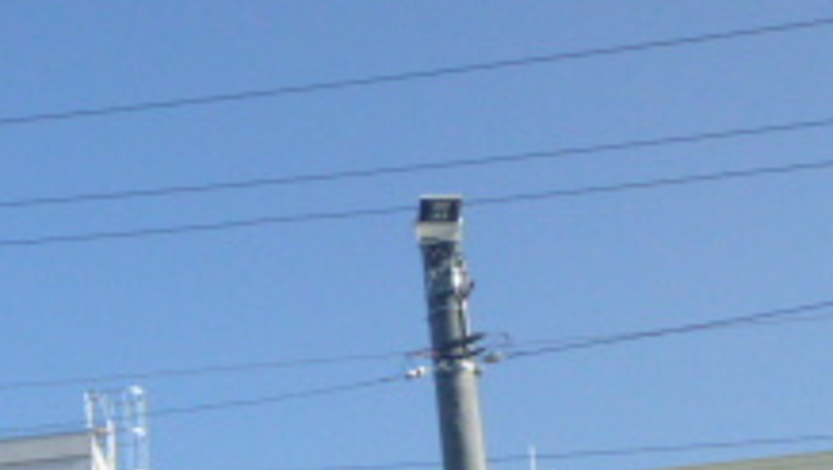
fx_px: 2188
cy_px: 707
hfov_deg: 19.3
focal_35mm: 99
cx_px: -348
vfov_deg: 11.7
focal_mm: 5.6
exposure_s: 1/500
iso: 400
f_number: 10
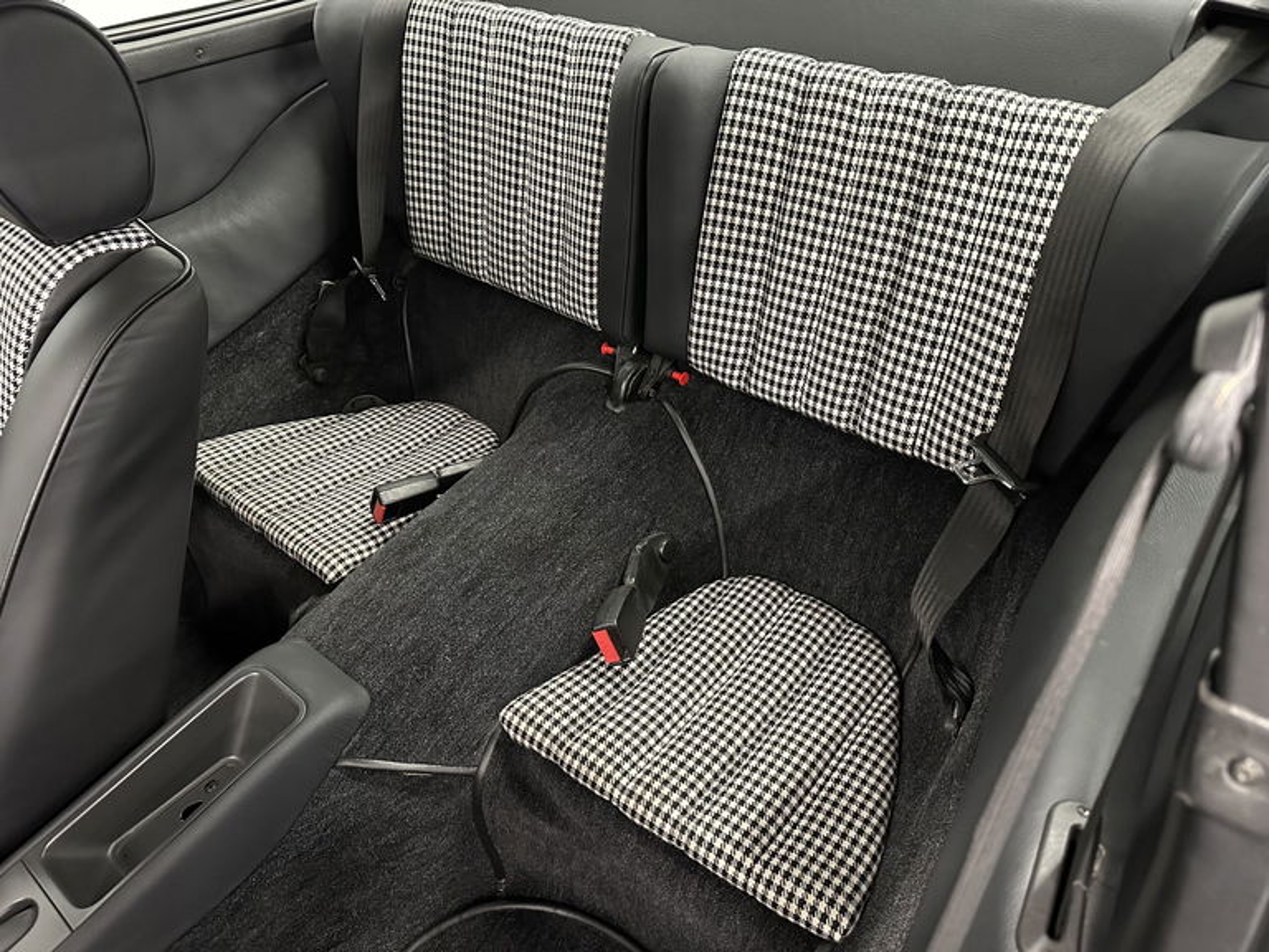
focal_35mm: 24
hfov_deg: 71.6
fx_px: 880
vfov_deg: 56.8
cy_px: 476
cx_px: 634
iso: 800
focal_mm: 6.86
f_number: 1.78
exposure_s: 1/33
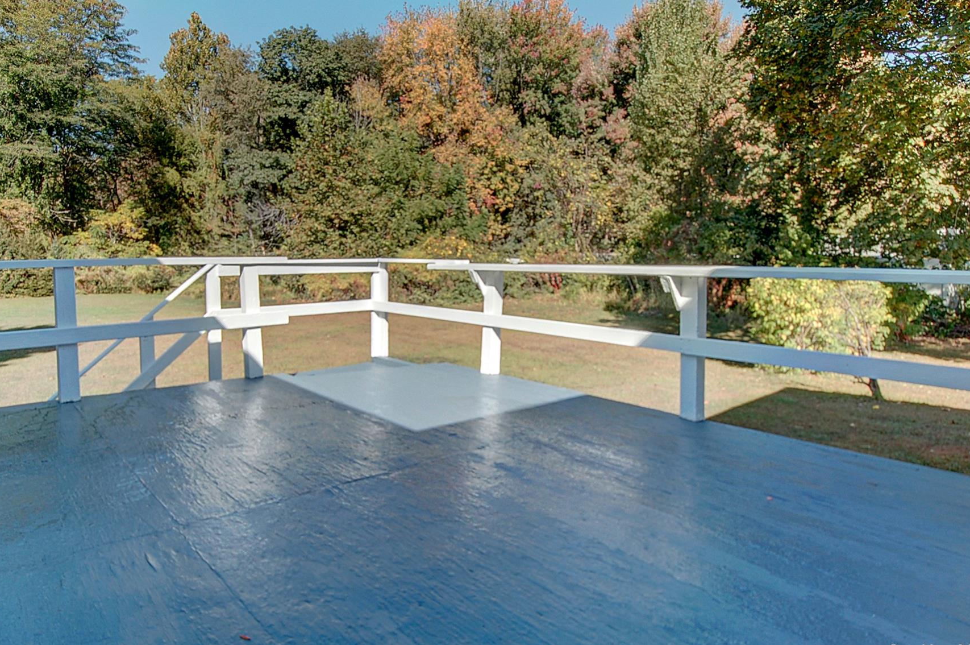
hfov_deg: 89.6
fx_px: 484
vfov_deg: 66.9
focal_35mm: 18
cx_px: 421
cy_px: 278
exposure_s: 1/50
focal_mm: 10
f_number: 14
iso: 200
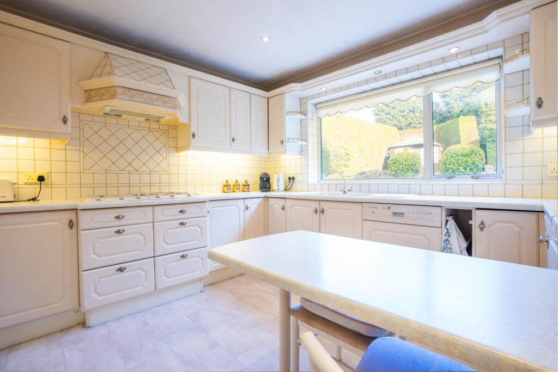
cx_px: 279
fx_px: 248
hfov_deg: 96.7
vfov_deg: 73.8
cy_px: 186
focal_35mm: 16
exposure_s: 1/50
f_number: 11
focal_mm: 16
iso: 250
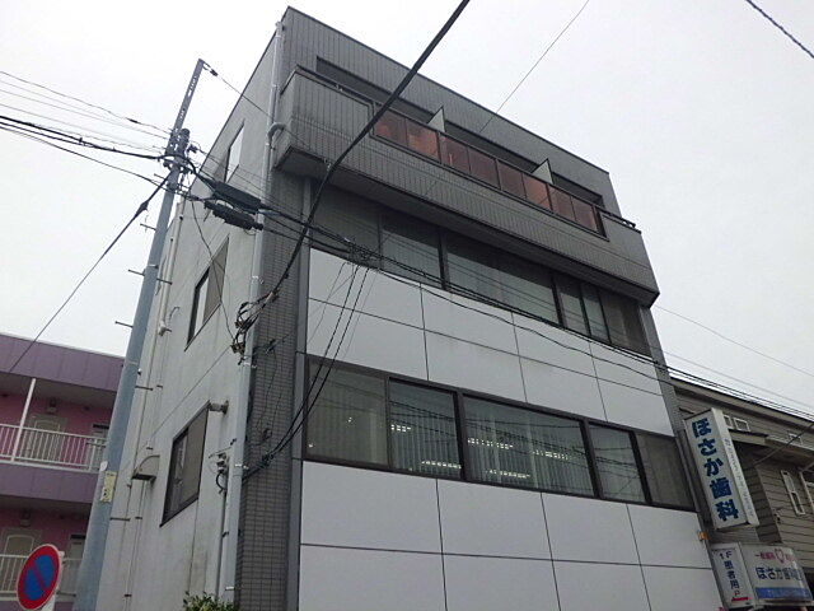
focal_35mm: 26
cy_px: 306
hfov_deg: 67.3
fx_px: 611
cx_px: 407
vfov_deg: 53.1
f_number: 7.9
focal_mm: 4.7
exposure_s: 1/250
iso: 64
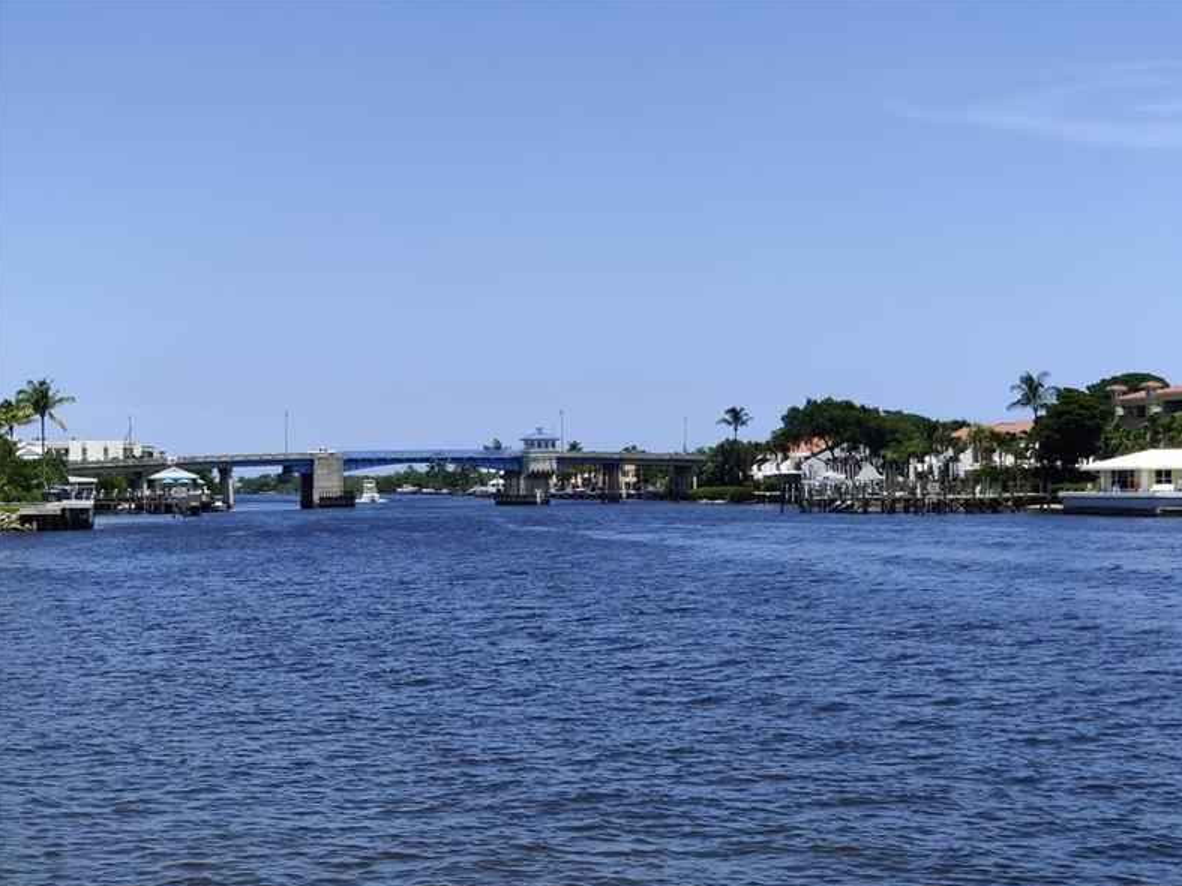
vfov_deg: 21.9
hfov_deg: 29.0
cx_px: 596
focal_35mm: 67
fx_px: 2288
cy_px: 447
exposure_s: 1/904
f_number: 2.2
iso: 100
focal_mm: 6.22
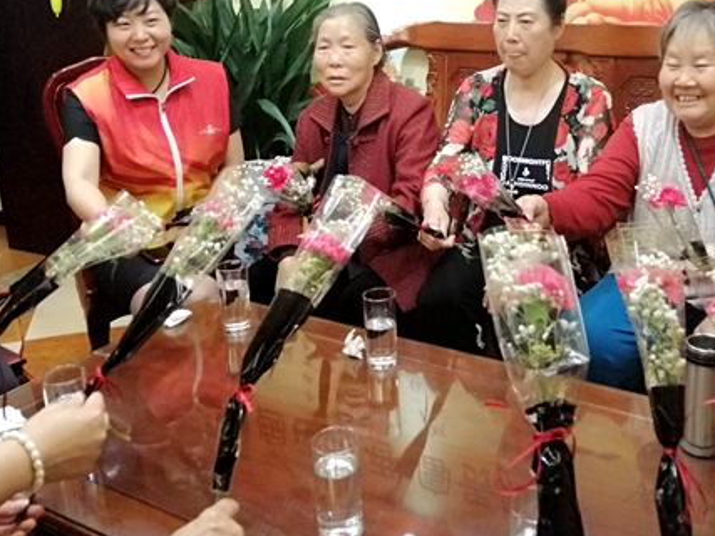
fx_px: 805
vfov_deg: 36.5
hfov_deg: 47.4
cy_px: 189
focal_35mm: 39
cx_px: 447
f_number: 2.2
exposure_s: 1/20
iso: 640
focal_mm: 3.81
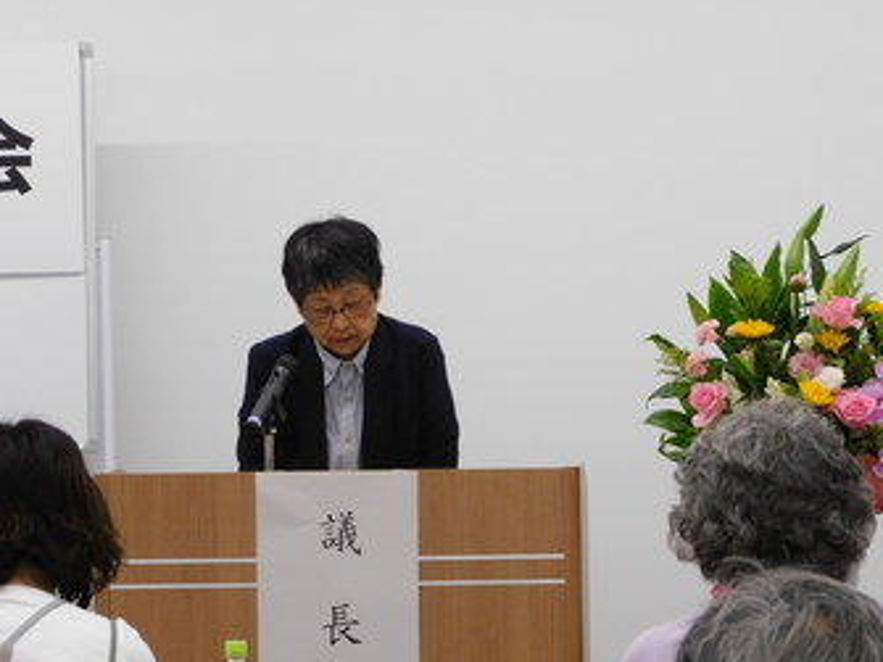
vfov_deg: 8.3
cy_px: 401
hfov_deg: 11.0
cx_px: 464
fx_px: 4564
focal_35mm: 179
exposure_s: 1/60
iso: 360
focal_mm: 22.4
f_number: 5
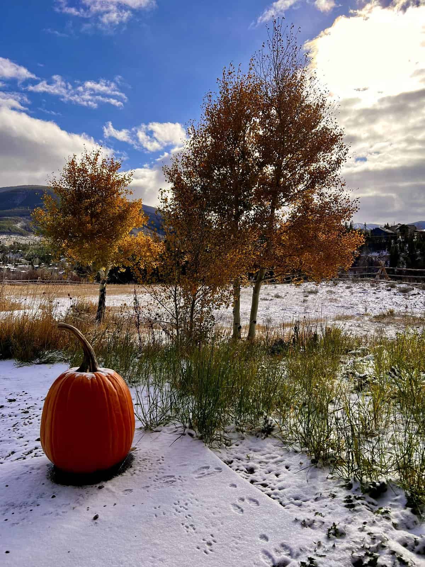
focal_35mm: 26
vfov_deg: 67.3
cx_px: 212
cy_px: 284
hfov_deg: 53.1
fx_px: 426
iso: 50
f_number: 1.5
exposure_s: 1/5076
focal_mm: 5.7
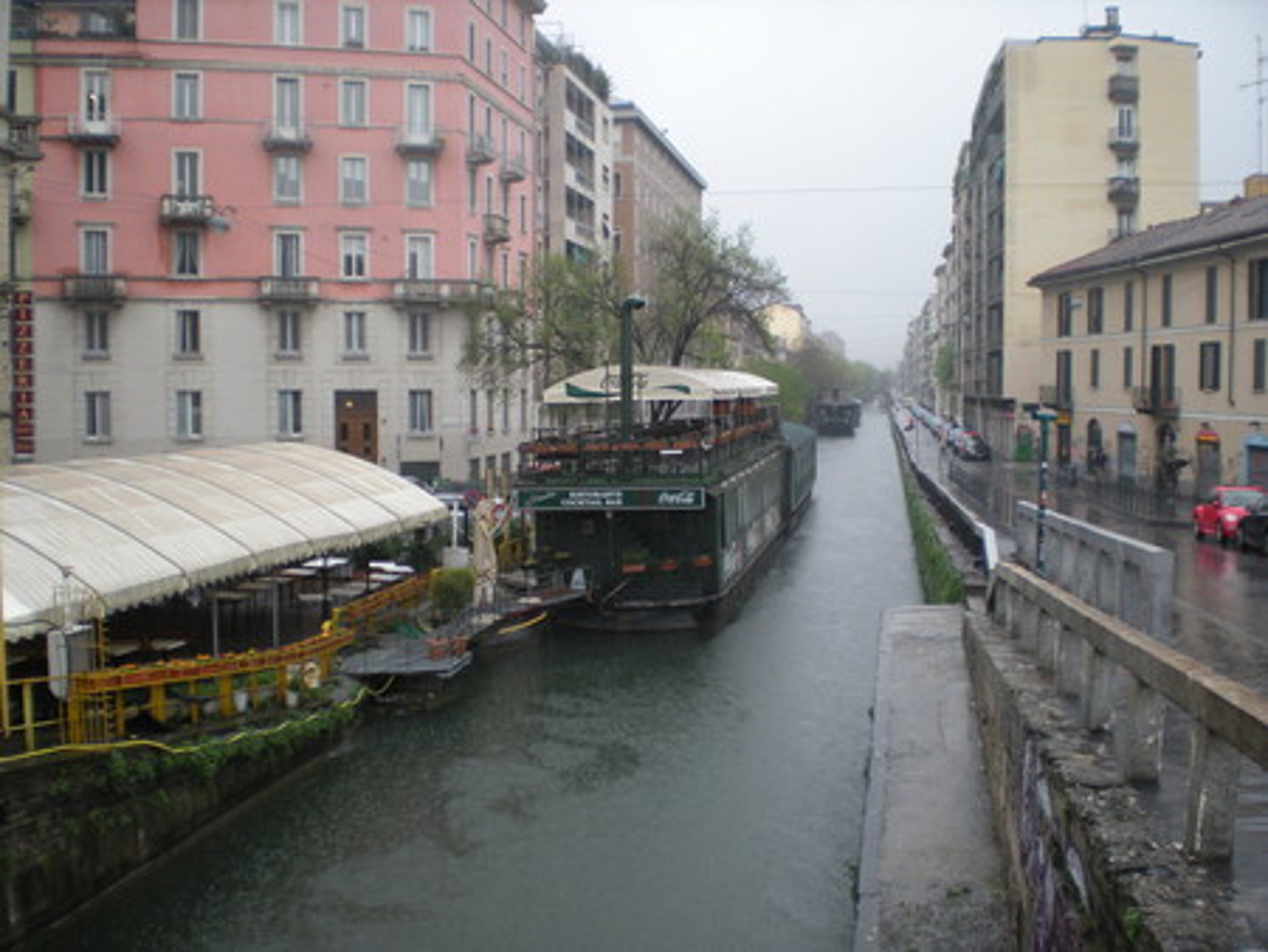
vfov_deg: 37.8
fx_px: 1393
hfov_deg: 49.0
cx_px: 634
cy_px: 476
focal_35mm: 38
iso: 74
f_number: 3.1
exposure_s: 1/62.8
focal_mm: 6.3
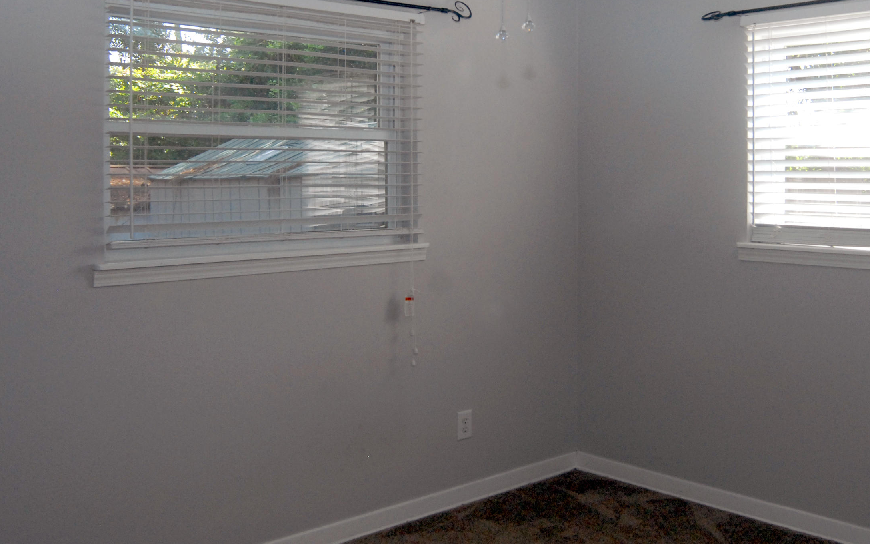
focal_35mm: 38
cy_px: 173
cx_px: 566
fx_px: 901
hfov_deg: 50.8
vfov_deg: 33.2
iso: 640
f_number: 6.3
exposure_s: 1/160
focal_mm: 18
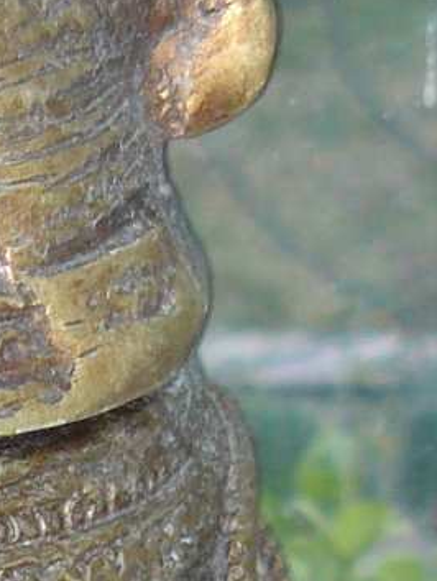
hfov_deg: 7.0
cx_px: -245
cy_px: 594
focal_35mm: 208
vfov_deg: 9.4
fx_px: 3497
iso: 100
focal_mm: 6
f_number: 2.8
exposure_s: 1/30
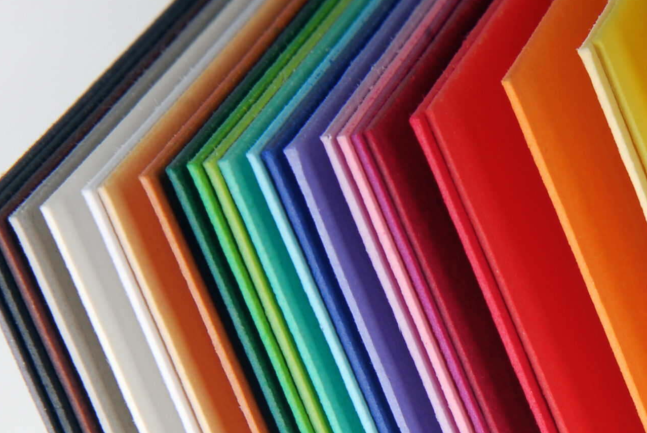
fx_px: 6316
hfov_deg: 5.8
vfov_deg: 3.9
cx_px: 646
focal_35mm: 351
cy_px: 495
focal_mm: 100
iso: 125
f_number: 18
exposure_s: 1/160
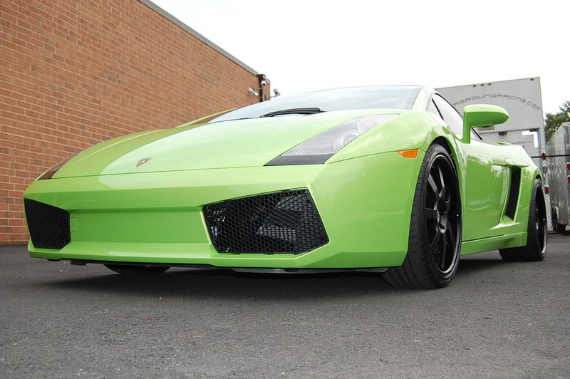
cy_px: 190
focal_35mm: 39
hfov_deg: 49.6
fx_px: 617
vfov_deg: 34.2
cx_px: 285
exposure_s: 1/500
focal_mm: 26
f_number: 5.6
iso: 200
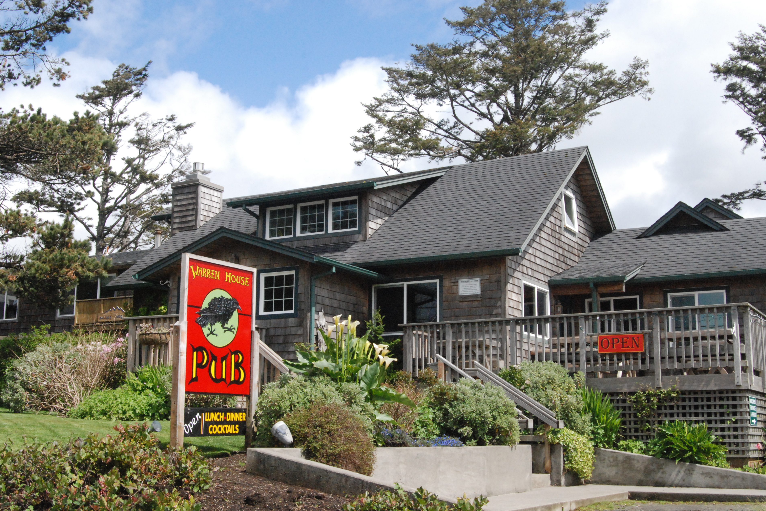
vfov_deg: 29.2
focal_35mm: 46
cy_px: 255
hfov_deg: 42.7
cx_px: 376
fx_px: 979
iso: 1600
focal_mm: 30
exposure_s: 1/1000
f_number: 16
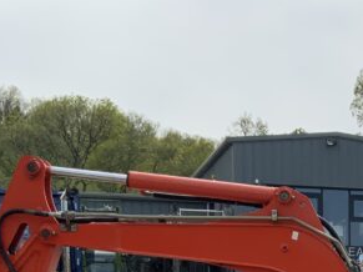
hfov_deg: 18.5
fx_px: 1069
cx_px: 408
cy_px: 415
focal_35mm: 102
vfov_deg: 13.6
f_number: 1.8
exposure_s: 1/2320
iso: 20
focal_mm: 3
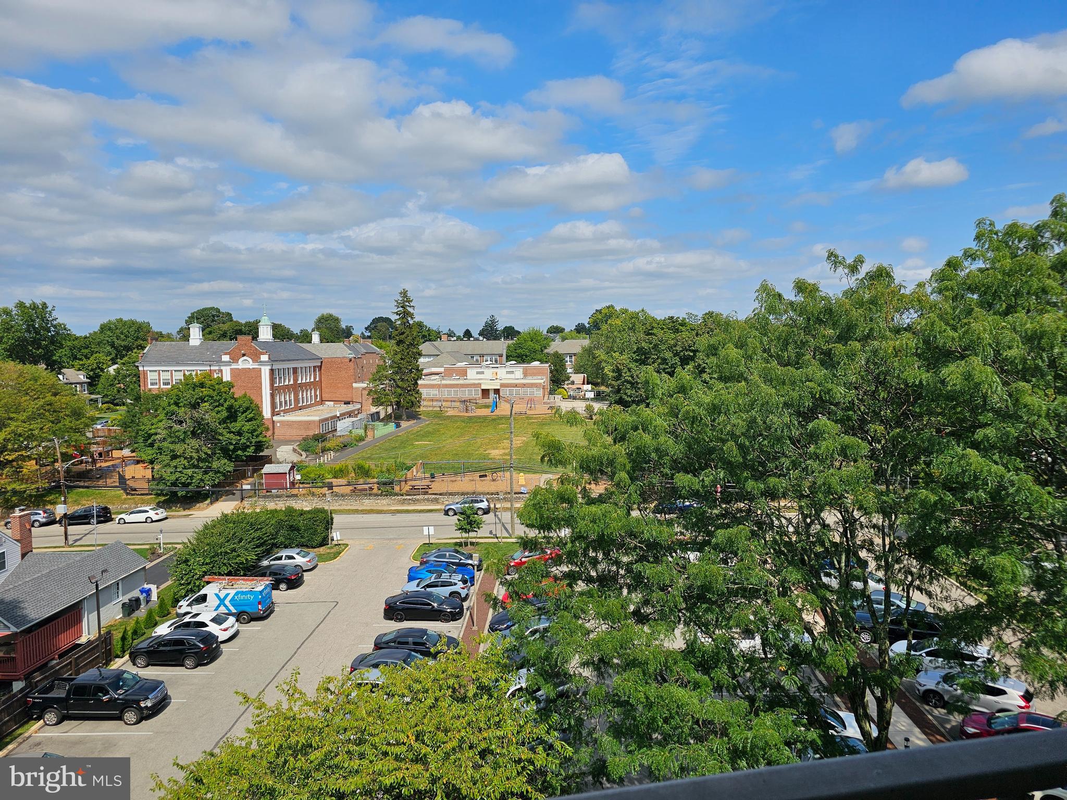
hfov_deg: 73.9
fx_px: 709
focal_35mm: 23
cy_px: 400
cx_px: 534
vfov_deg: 58.9
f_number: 1.7
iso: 10
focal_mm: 6.3
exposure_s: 1/1290
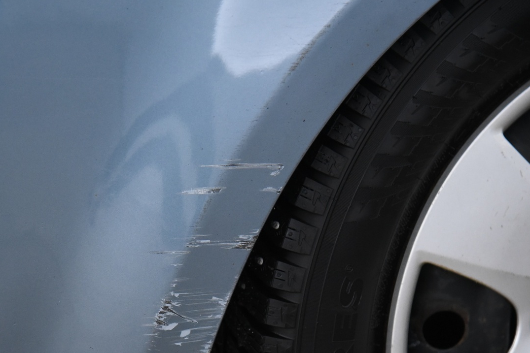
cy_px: 248
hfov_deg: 14.3
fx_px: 2105
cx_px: 208
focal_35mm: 143
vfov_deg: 9.6
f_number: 4
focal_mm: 95
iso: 4000
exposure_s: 1/125
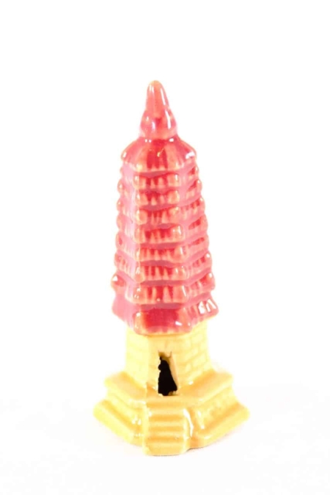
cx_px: 165
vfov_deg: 6.0
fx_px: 4739
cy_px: 248
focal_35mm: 345
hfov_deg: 4.0
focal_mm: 230
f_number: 13
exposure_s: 1/20
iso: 1000
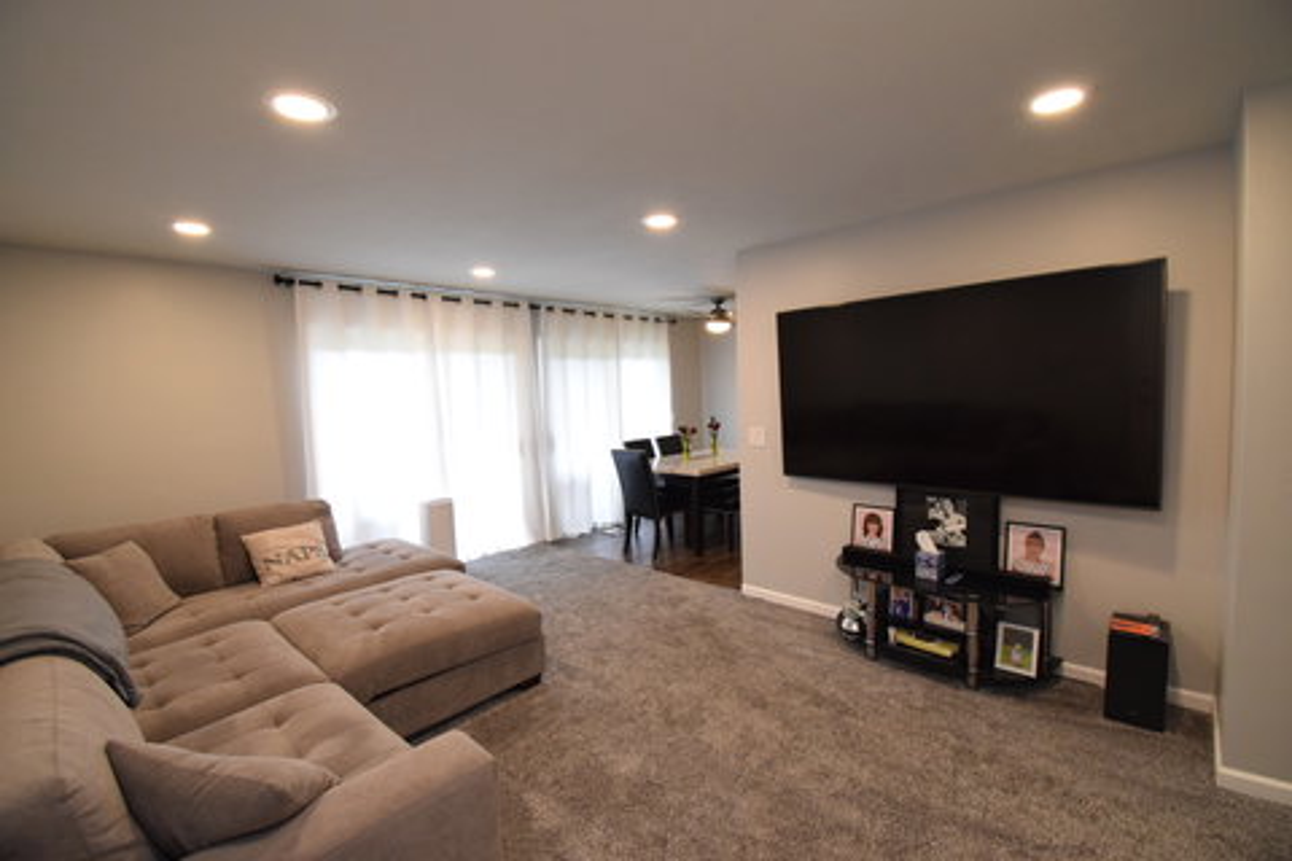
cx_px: 646
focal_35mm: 15
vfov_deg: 77.3
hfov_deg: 100.4
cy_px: 430
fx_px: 538
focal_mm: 10
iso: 3200
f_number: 8
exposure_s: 1/100
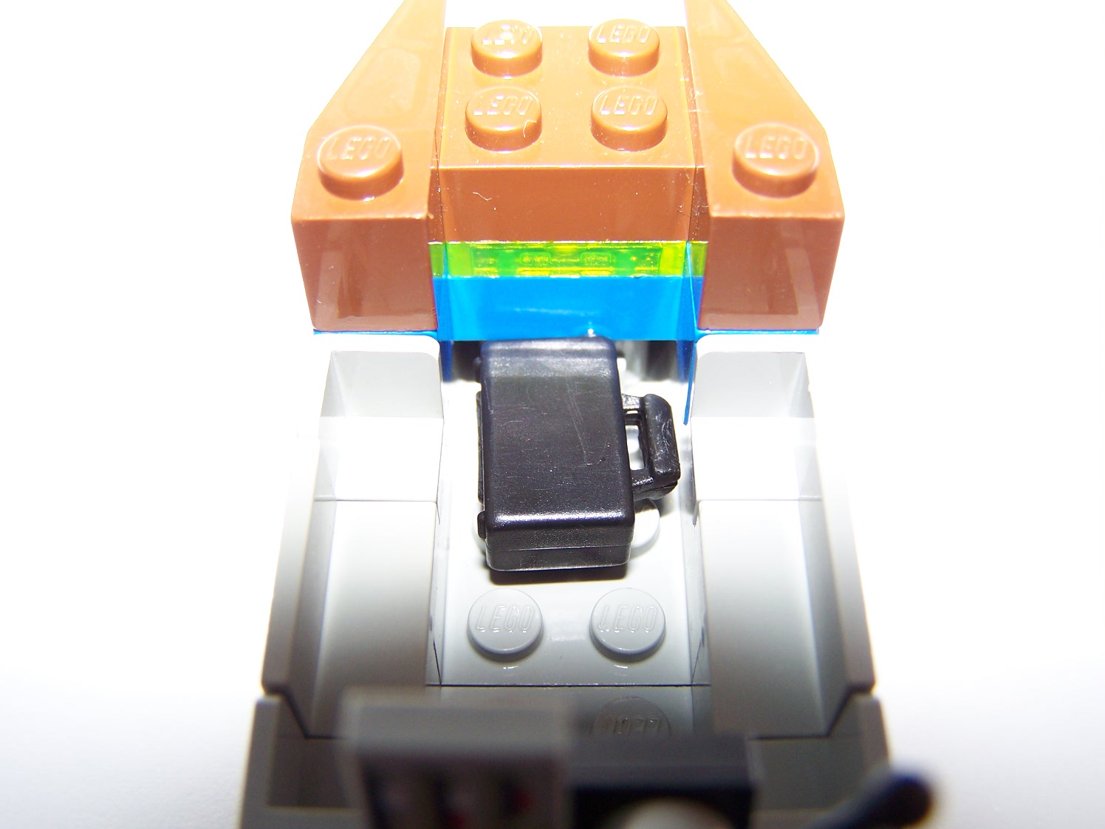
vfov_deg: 37.7
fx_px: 1213
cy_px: 414
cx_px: 552
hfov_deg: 49.0
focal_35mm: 38
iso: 80
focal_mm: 6.3
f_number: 2.8
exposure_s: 1/60
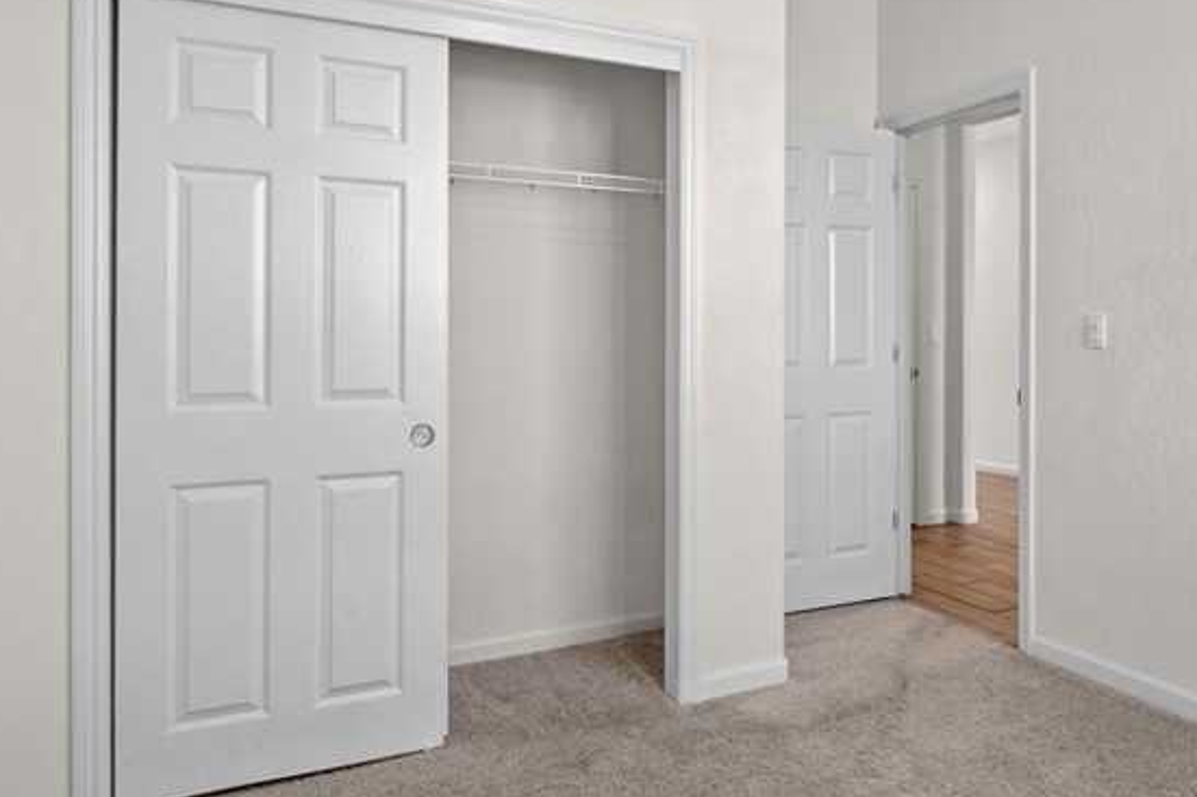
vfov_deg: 49.5
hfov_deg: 68.3
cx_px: 749
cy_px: 429
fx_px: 864
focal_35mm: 26
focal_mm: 14
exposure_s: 1/6
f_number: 9
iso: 250
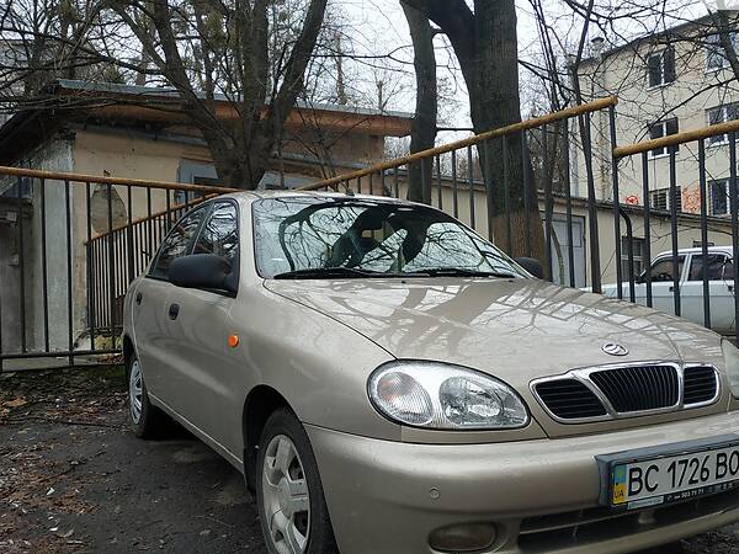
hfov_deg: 56.7
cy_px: 311
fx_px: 683
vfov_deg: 44.1
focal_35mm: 32
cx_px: 402
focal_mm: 3.9
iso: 200
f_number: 1.9
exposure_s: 1/215
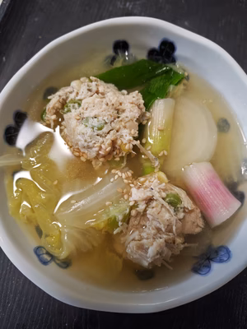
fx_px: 219
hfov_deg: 58.9
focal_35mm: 23
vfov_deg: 73.9
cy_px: 164
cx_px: 124
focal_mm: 5.56
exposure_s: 1/50
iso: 148
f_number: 1.9
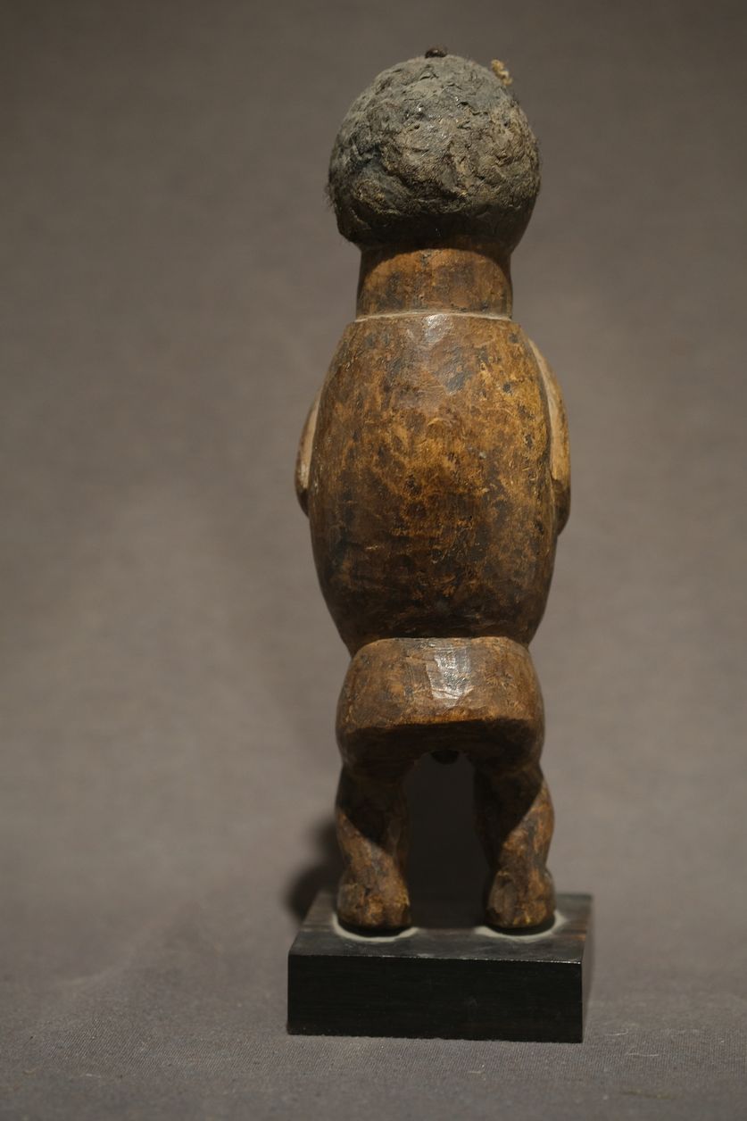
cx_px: 374
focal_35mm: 90
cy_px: 560
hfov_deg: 15.2
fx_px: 2802
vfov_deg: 22.6
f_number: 3.2
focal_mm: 60
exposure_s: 1/120
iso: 800
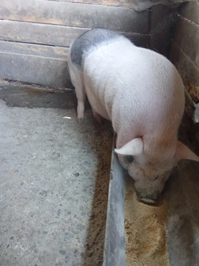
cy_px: 133
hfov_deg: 49.7
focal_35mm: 28
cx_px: 100
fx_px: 215
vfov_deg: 63.4
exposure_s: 1/25
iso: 800
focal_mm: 2.78
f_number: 2
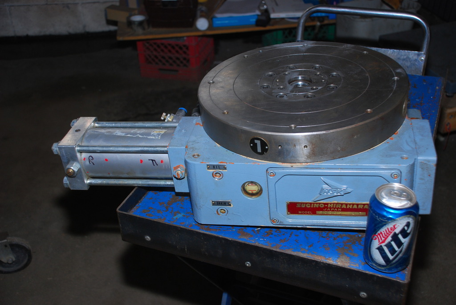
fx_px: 590
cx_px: 228
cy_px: 152
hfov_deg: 42.3
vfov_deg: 29.0
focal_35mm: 46
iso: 200
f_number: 5
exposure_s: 1/60
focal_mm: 31
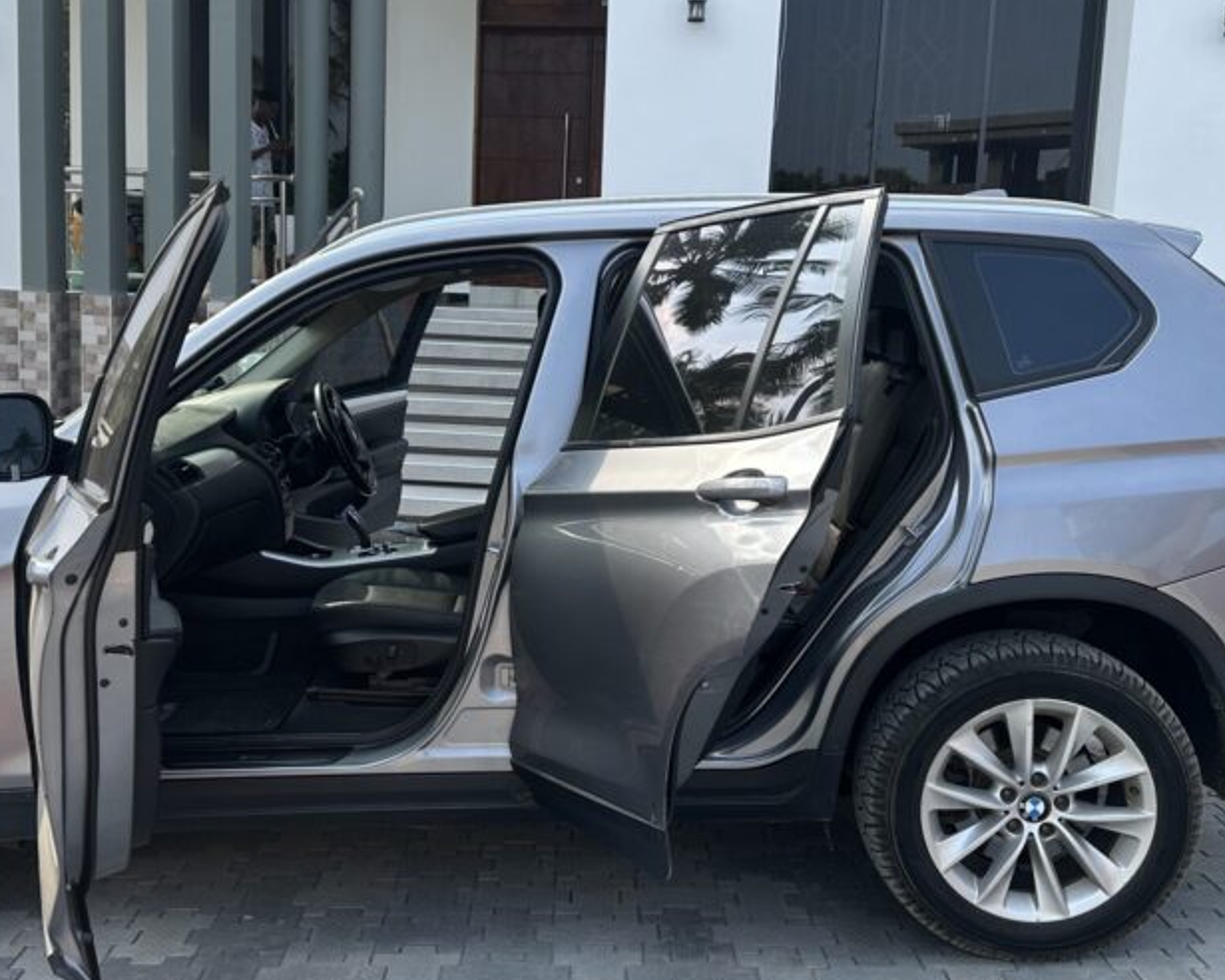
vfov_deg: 38.2
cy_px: 468
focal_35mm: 39
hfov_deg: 46.7
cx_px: 520
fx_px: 1414
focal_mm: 6.86
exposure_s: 1/1040
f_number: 1.78
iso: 80
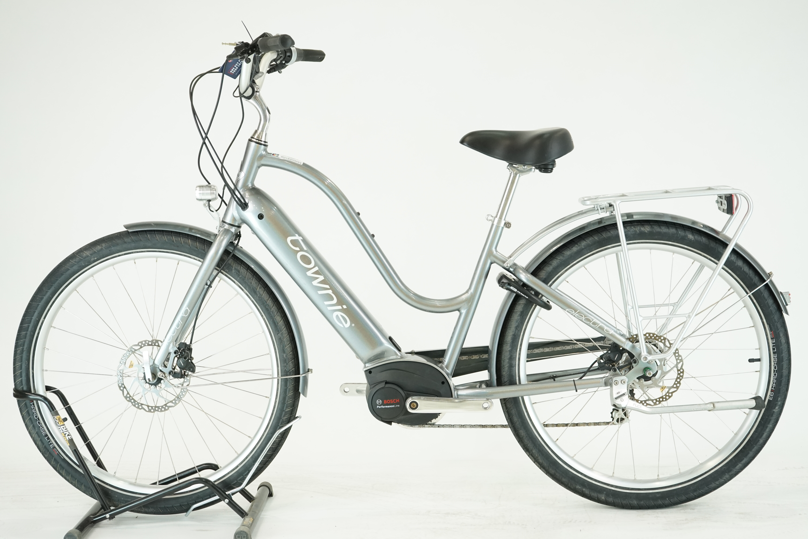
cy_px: 270
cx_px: 404
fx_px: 1257
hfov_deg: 35.6
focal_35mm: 56
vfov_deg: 24.2
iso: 1600
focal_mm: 56
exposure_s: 1/200
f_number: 5.6
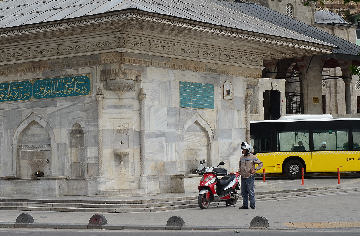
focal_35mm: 88
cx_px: 121
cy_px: 96
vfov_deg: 15.4
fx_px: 876
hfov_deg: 23.1
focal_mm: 40
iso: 200
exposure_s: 1/125
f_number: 11
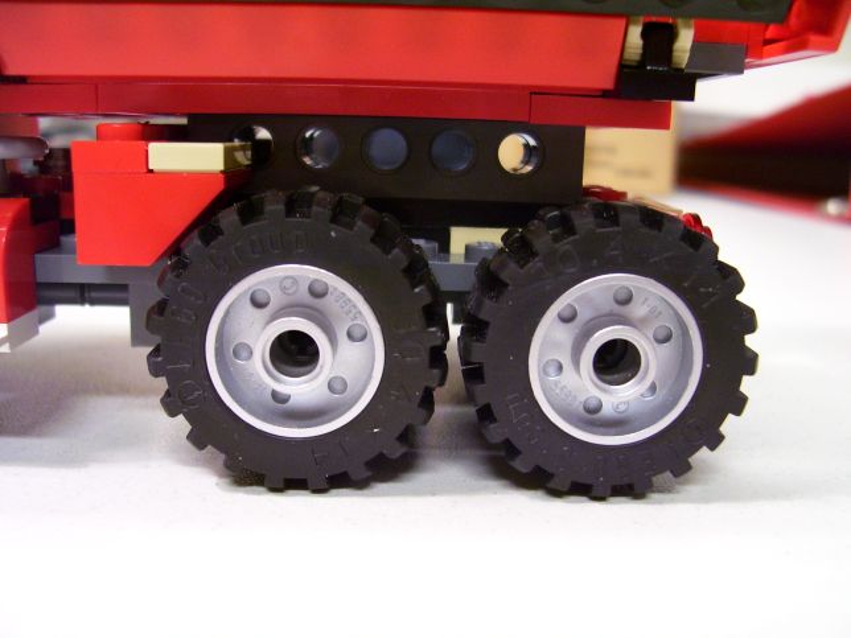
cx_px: 426
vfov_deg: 41.8
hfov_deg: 54.0
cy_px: 319
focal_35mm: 34
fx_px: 836
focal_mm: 5.6
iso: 160
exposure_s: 1/15
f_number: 2.7
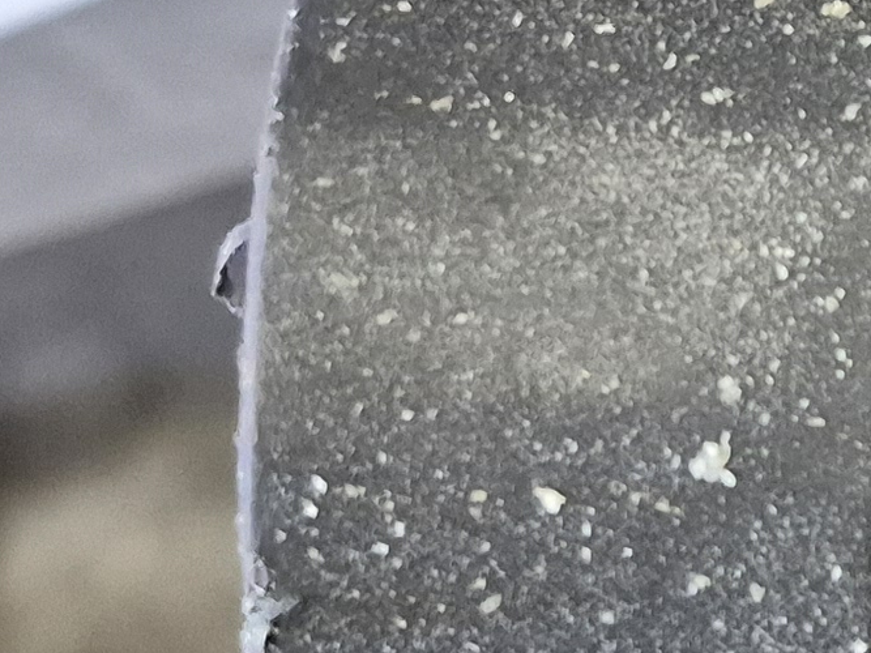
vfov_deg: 10.6
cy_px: -42
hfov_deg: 13.0
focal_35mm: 138
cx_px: 1542
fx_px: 3472
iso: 1000
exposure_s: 1/120
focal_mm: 5.4
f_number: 1.8
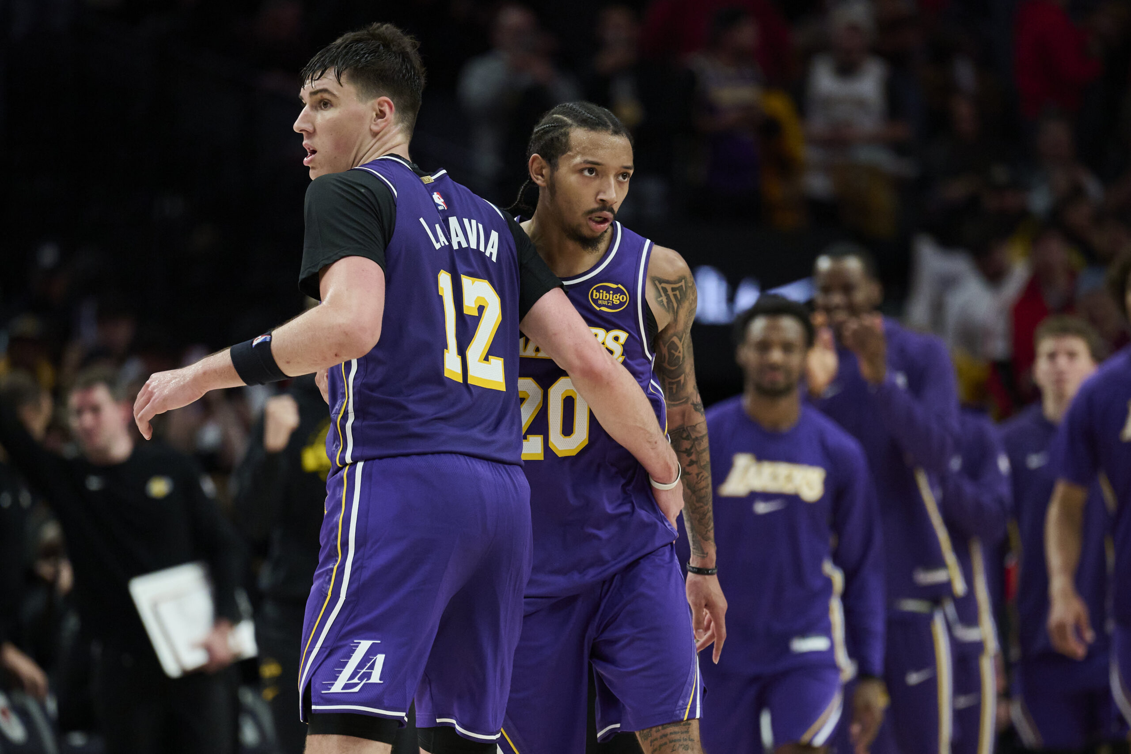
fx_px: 6283
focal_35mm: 200
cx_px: 566
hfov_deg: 10.3
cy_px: 377
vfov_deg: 6.9
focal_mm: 200
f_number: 2.8
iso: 3200
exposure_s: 1/1534
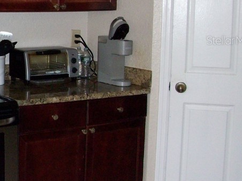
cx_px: -17
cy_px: 40
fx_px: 538
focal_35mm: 77
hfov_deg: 23.9
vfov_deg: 19.0
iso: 160
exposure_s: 1/60
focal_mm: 5.7
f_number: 2.8
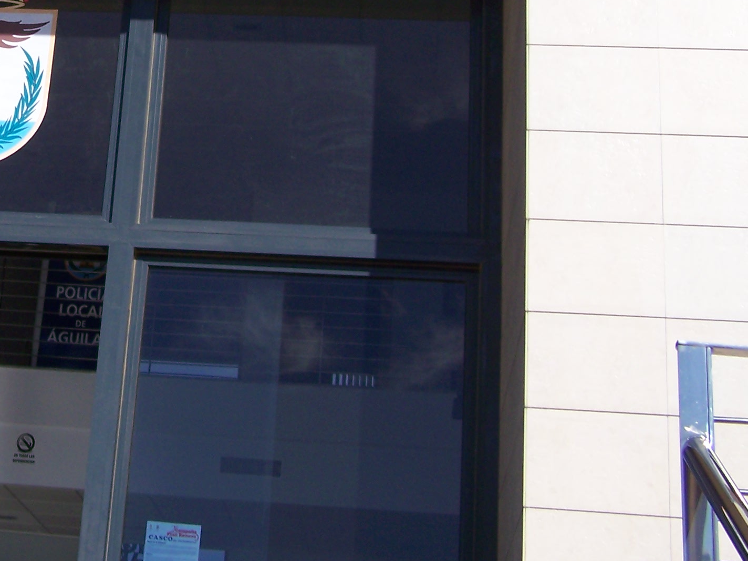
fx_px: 1772
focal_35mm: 82
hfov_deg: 22.8
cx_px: -8
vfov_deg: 17.7
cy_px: 34
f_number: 4
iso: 64
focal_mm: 6.3
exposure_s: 1/1000
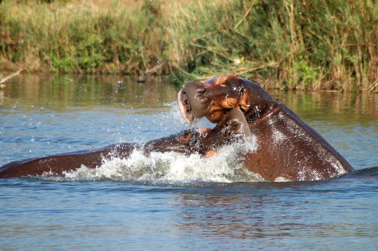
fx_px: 4721
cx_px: 189
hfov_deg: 4.6
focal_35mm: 450
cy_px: 126
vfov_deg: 3.1
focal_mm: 300
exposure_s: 1/640
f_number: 5.6
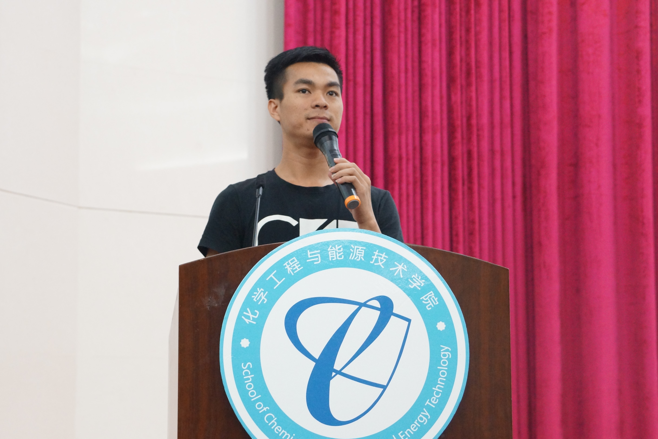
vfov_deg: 16.6
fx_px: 1508
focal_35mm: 82
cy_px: 220
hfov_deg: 24.6
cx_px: 329
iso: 1600
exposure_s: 1/25
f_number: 5
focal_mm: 55
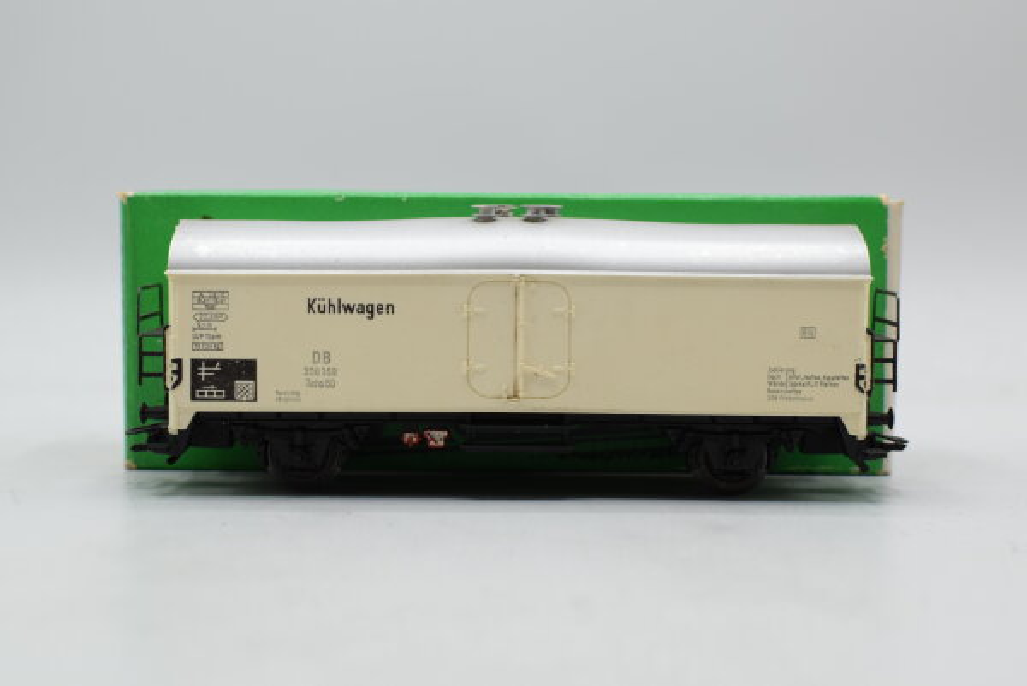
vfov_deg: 25.8
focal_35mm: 52
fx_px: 1499
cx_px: 514
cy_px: 343
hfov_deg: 37.8
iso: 500
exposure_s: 1/250
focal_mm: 35
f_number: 8
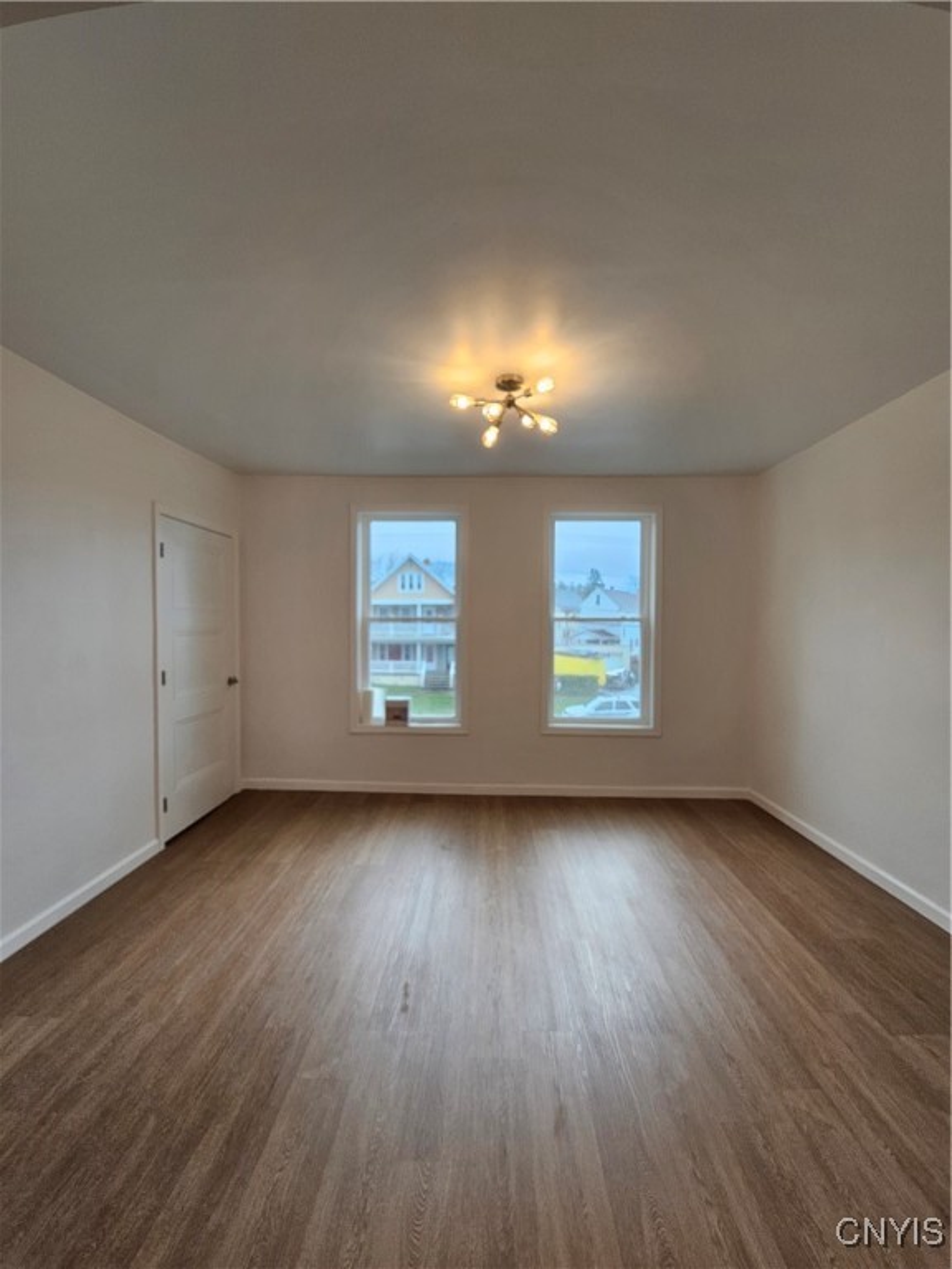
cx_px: 476
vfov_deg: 106.2
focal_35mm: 13
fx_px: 477
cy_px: 634
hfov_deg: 89.9
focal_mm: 2.2
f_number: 2.2
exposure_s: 1/60
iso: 64
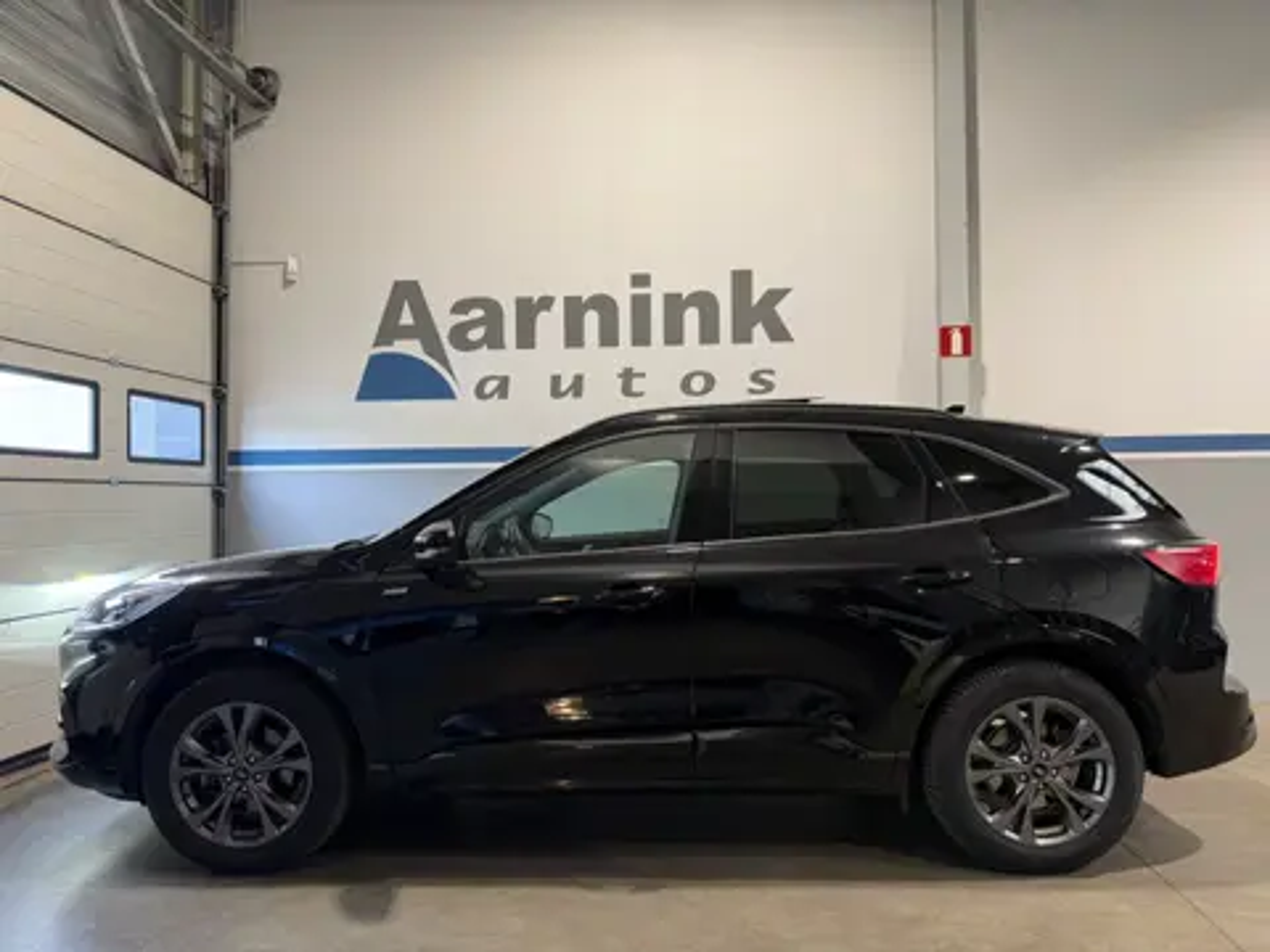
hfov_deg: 71.6
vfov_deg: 56.8
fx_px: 881
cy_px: 476
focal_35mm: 24
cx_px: 635
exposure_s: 1/100
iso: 160
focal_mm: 6.76
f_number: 1.78
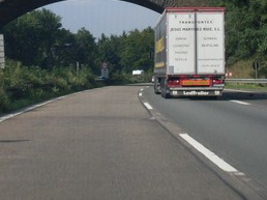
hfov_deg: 16.7
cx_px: 52
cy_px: -5
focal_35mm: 117
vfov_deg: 12.5
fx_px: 902
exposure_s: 1/125
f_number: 9.1
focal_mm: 8.1
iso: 80
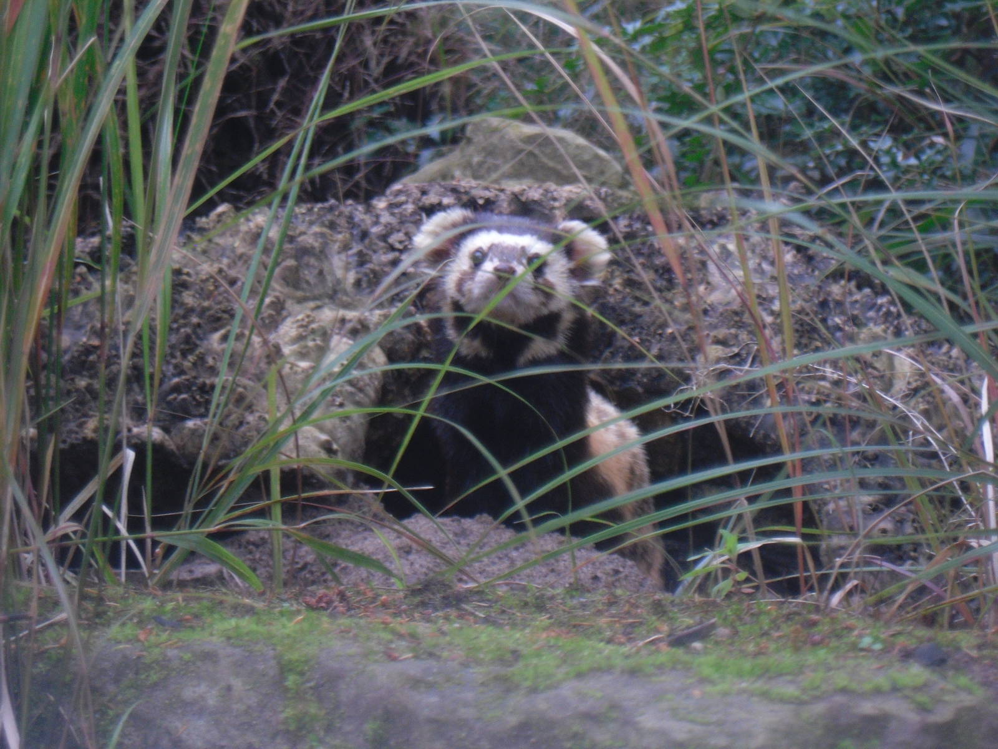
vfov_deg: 10.5
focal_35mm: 141
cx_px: 499
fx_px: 4065
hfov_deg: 14.0
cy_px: 374
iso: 200
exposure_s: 1/22
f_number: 5.9
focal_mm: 25.5
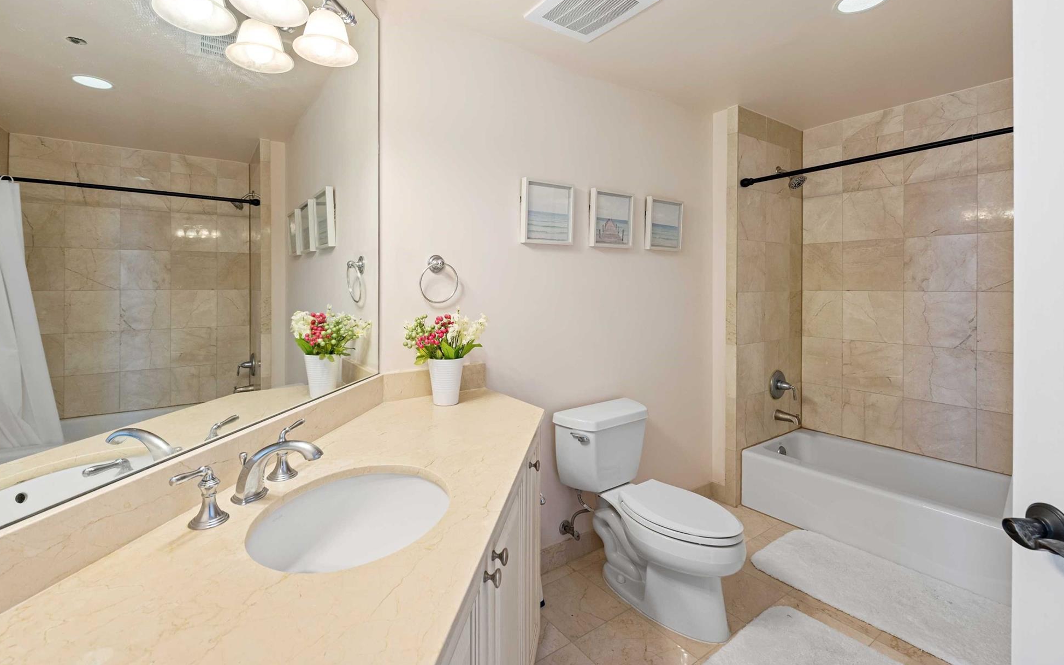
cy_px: 322
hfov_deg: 101.5
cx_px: 525
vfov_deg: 74.8
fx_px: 435
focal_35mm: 15
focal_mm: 14
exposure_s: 1/15
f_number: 8
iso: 320
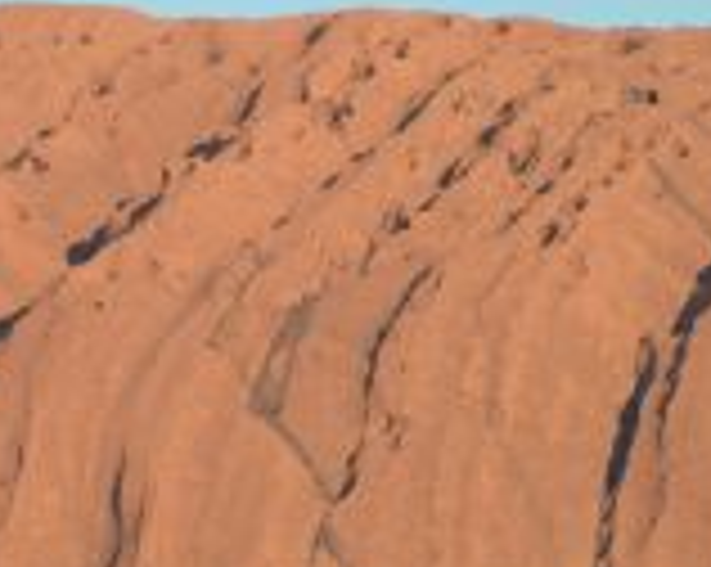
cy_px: 403
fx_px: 16015
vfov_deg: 2.0
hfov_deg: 2.5
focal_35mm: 762
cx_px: 148
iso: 100
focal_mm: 200
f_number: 5.6
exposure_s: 1/250
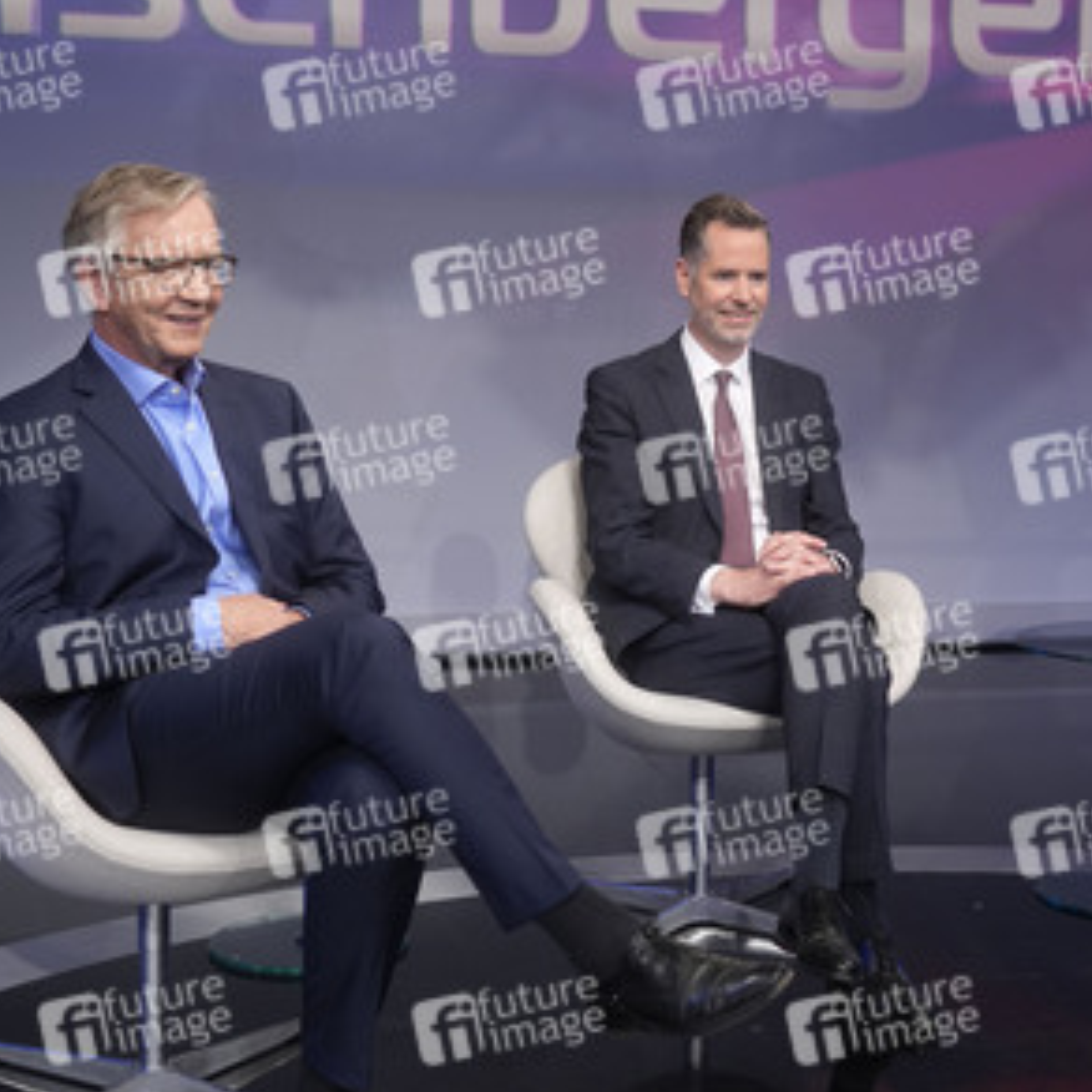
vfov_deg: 29.1
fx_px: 2106
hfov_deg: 28.7
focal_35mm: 59
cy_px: 553
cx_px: 783
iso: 640
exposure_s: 1/200
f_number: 2.2
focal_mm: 30
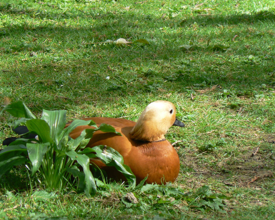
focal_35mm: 314
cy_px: 110
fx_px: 2556
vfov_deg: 4.9
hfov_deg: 6.2
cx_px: 134
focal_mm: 50.1
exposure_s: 1/125
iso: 80
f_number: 5.6
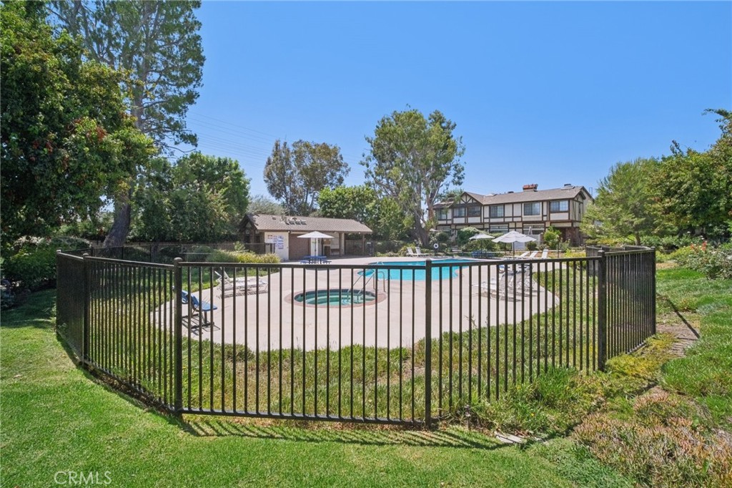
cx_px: 366
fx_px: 285
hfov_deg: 104.3
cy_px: 244
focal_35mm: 14
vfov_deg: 81.2
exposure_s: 1/340
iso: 320
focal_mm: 9
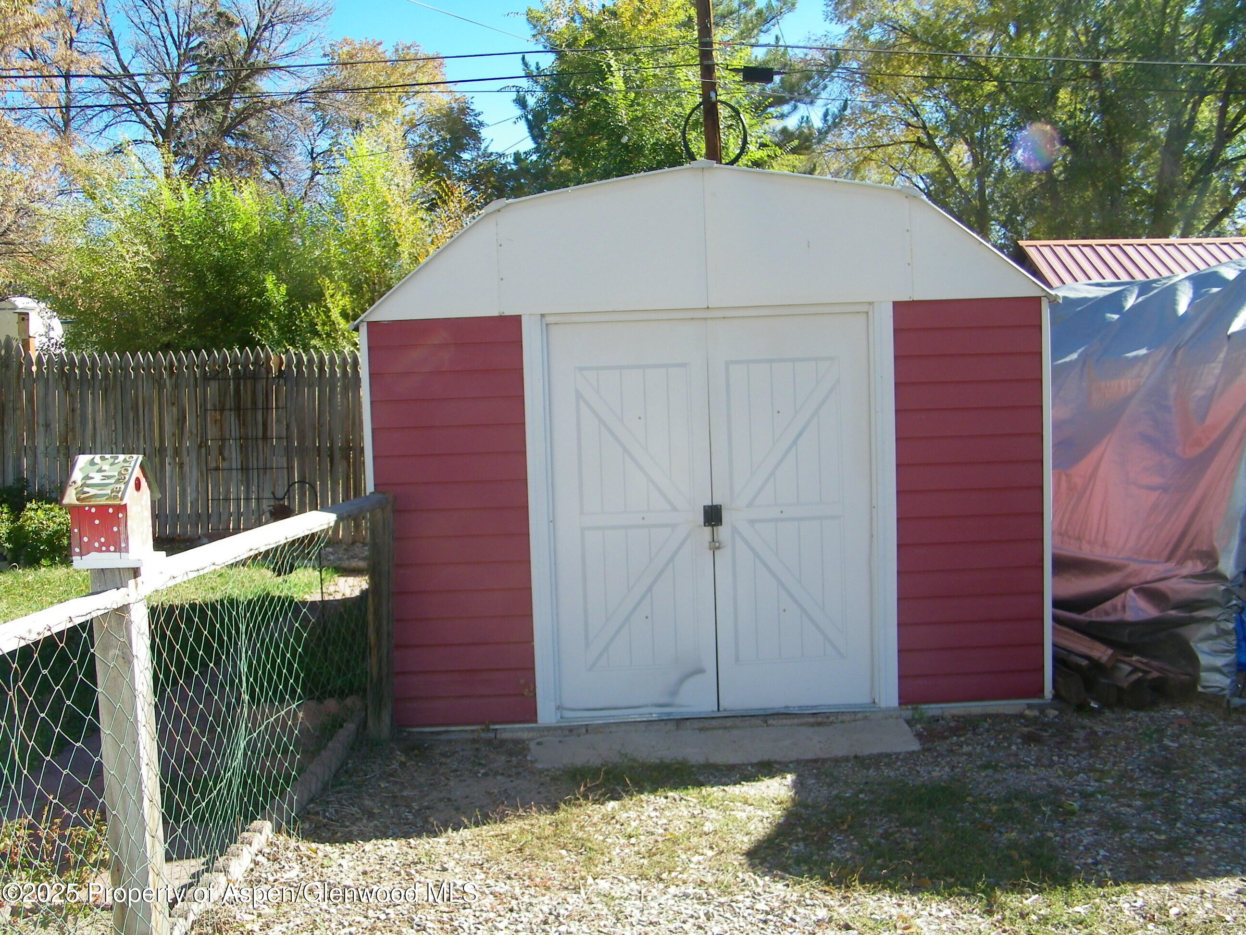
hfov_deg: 56.8
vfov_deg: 44.2
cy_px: 468
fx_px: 1152
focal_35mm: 32
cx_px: 623
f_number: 3.6
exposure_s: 1/250
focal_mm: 5.6
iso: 80
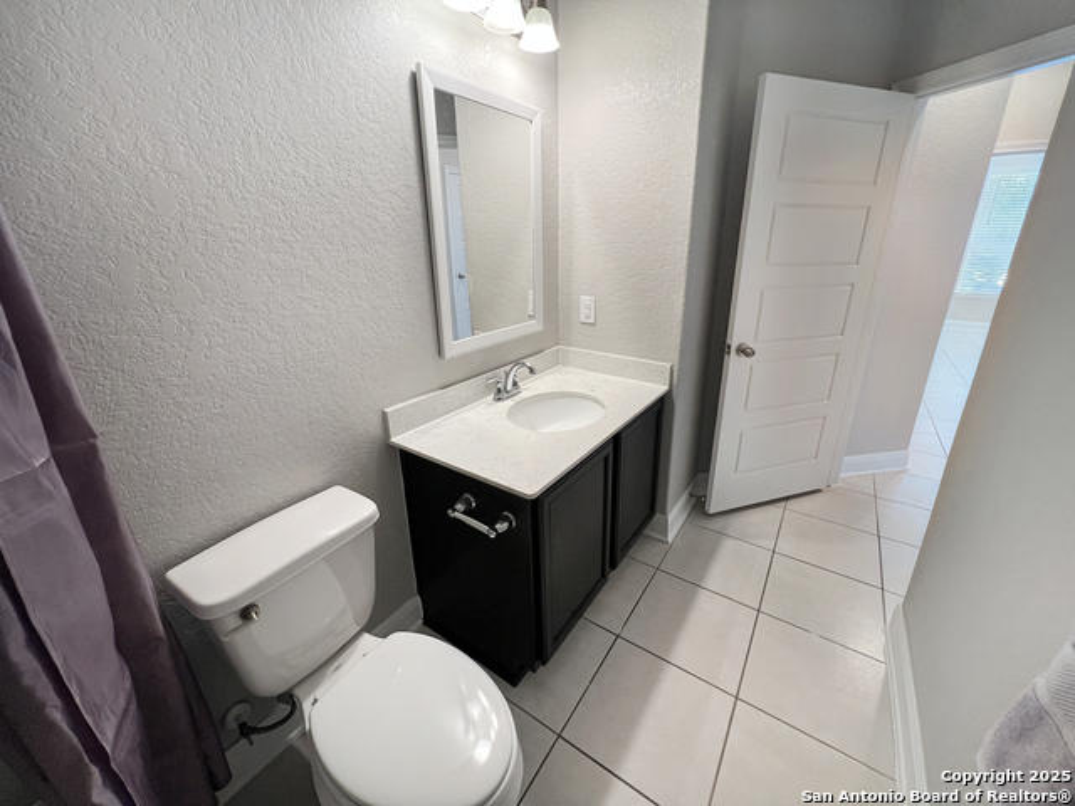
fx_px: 404
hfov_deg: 106.2
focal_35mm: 13
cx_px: 538
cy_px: 403
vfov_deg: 89.9
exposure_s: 1/120
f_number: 1.8
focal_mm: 1.57
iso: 250
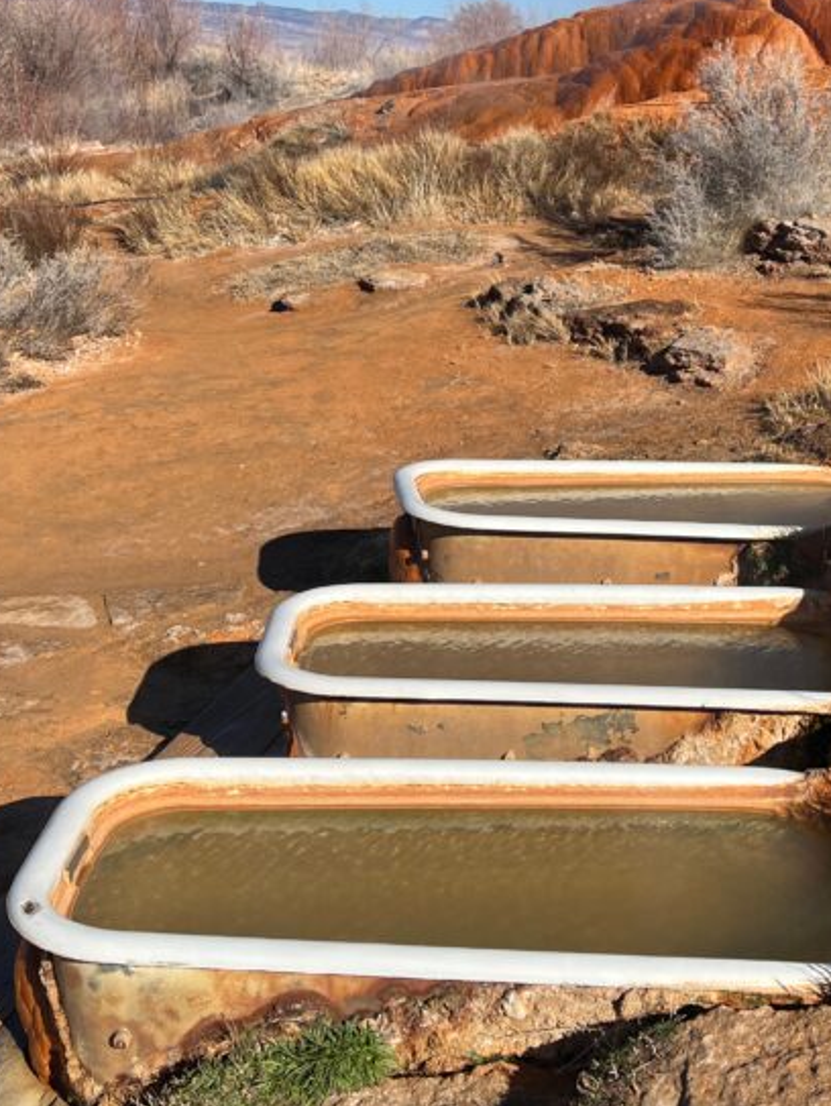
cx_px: 623
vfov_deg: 38.8
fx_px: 1567
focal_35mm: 49
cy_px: 458
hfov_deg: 29.2
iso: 50
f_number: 1.5
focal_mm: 5.7
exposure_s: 1/5882
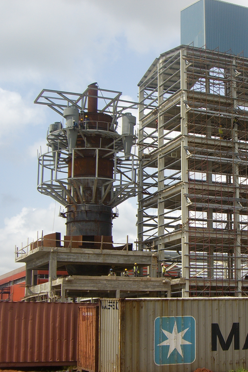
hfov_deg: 20.2
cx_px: 227
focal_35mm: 66
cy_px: 187
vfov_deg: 30.5
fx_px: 682
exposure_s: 1/500
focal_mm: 7.6
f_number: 4.8
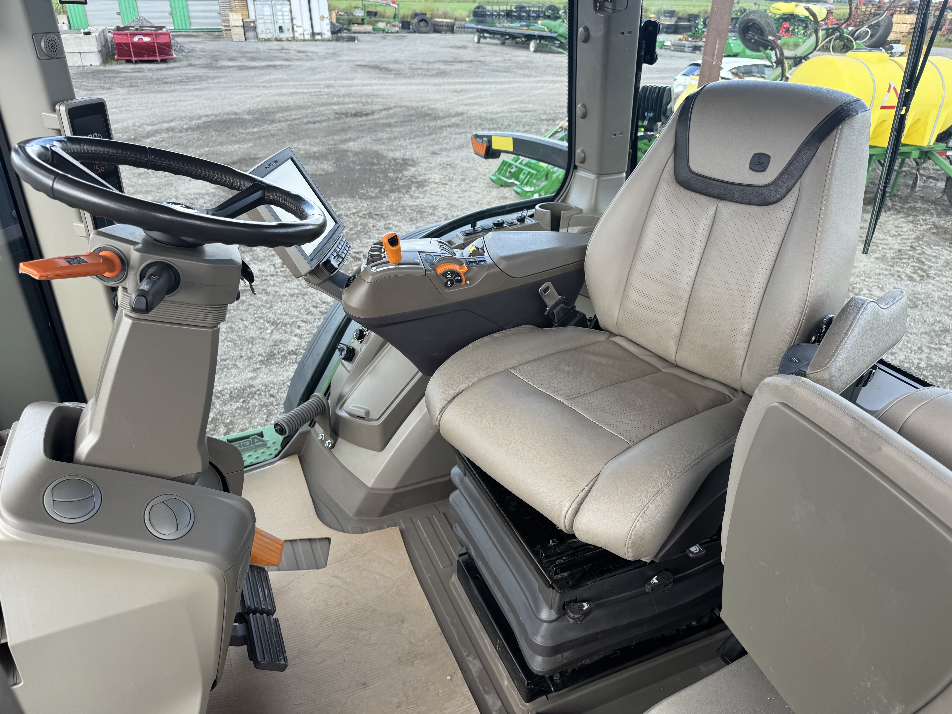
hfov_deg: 71.6
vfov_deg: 56.8
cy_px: 357
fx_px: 660
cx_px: 476
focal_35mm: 24
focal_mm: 6.76
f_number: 1.78
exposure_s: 1/394
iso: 80
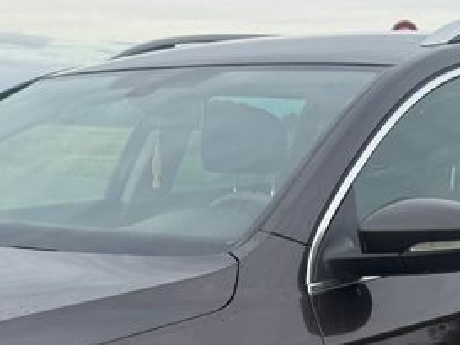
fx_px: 1197
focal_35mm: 90
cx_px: 128
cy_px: 416
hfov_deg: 21.6
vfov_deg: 15.8
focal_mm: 6.76
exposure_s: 1/1060
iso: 80
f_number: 1.78
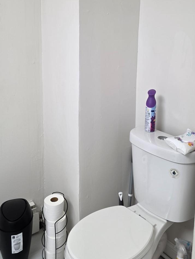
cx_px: 105
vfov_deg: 48.8
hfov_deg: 38.6
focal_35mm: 37
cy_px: 76
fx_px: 278
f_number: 1.7
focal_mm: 6.3
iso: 80
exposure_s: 1/56.2
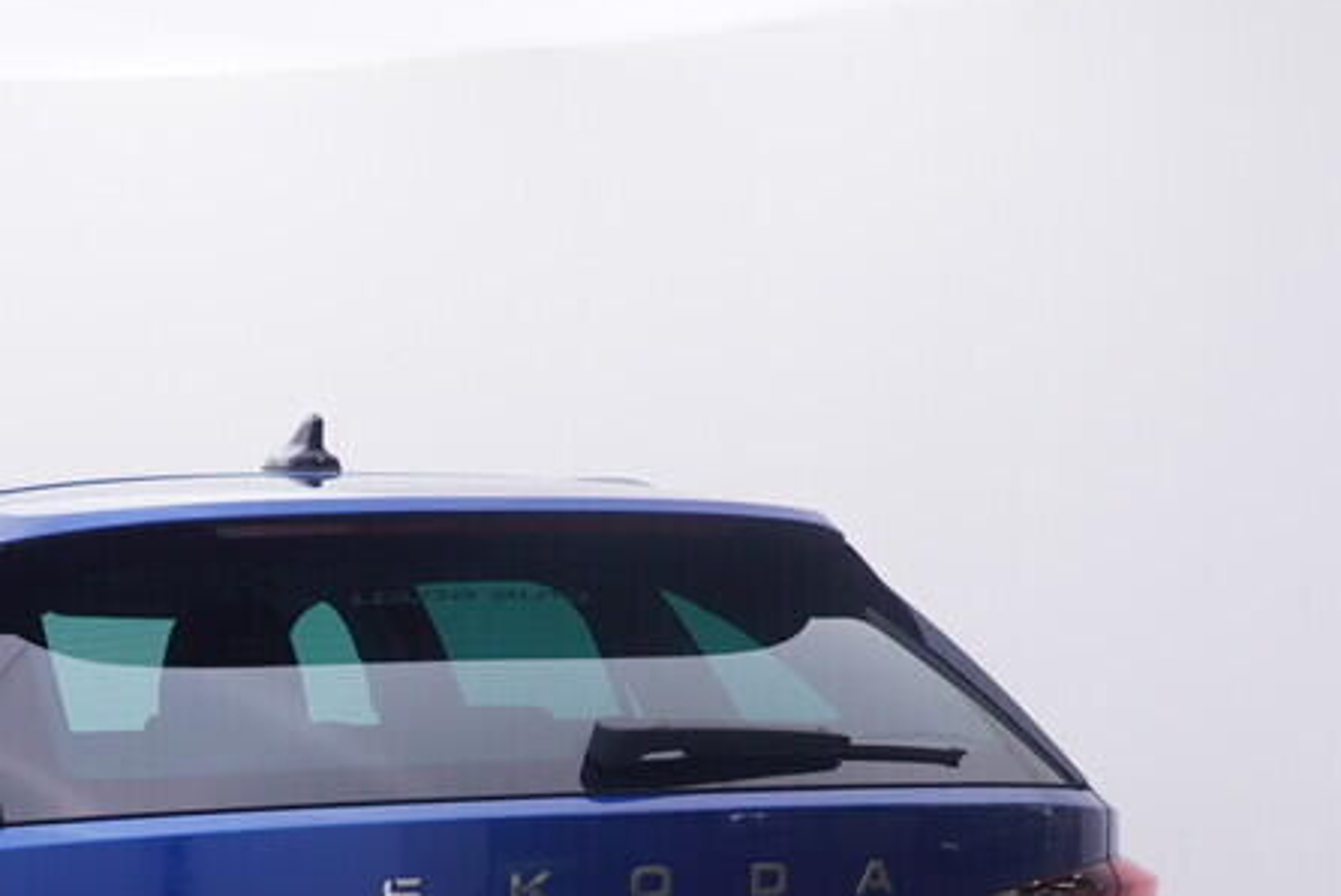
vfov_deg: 18.1
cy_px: 998
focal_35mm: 73
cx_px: 24
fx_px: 2707
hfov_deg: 26.5
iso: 200
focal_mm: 15
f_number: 5
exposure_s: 1/80
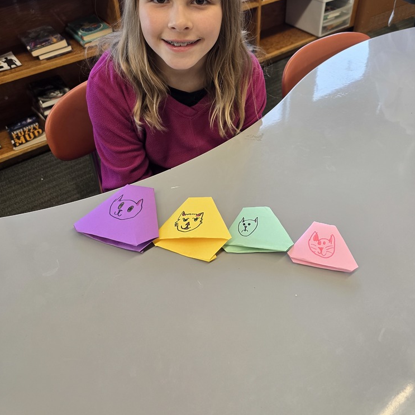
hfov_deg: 57.3
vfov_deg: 56.2
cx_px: 212
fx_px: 380
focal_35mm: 28
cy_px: 142
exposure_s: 1/120
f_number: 1.7
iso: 160
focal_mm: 6.3
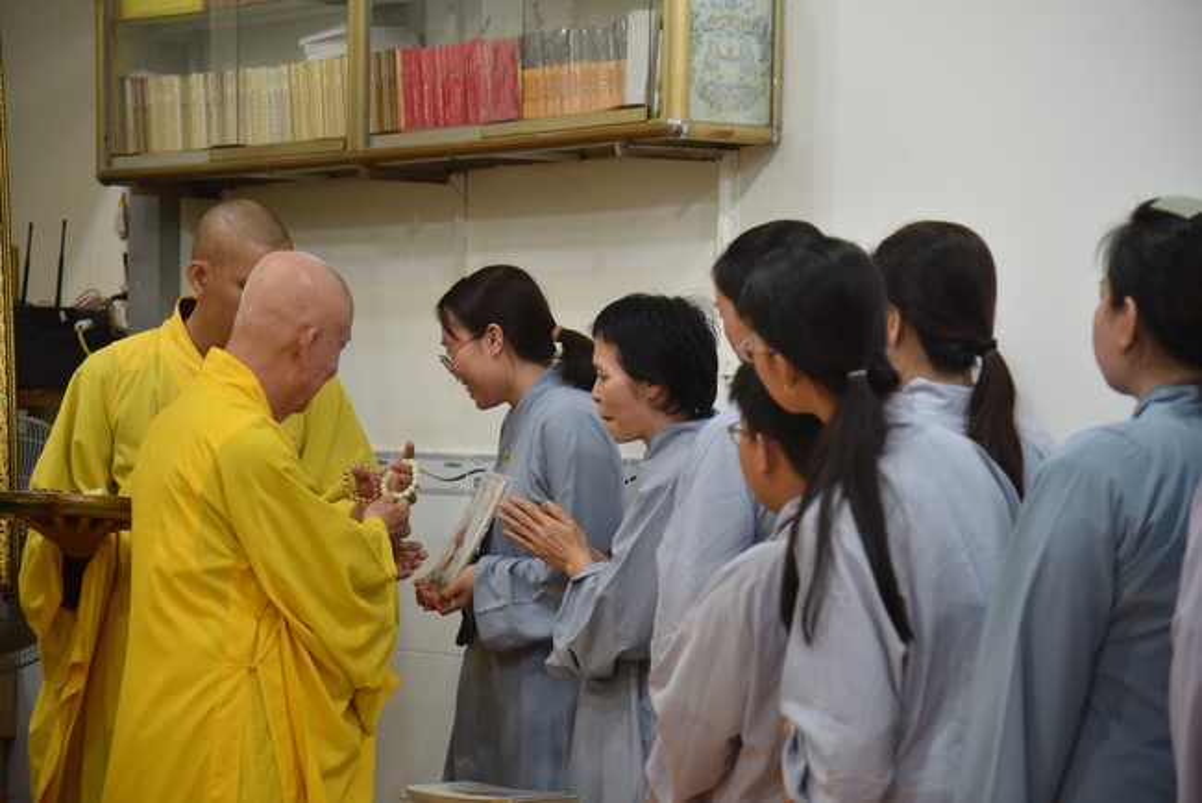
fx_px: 3340
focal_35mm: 100
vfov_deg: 13.7
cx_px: 601
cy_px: 402
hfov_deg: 20.4
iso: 900
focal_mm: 100
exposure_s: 1/125
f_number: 4
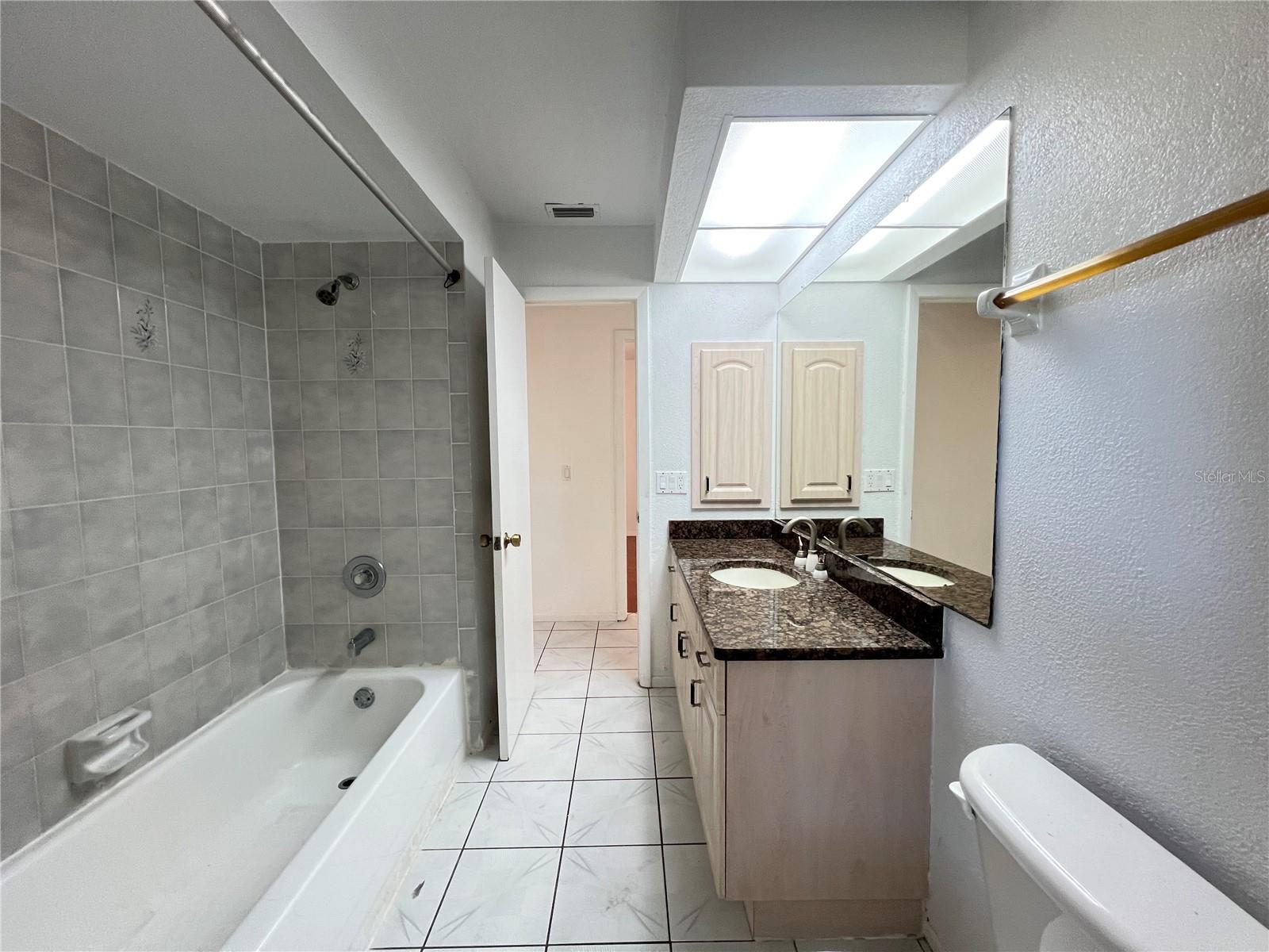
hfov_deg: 106.2
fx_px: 477
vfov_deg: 89.9
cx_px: 634
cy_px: 476
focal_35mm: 13
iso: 250
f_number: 1.8
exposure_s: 1/60
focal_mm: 1.57
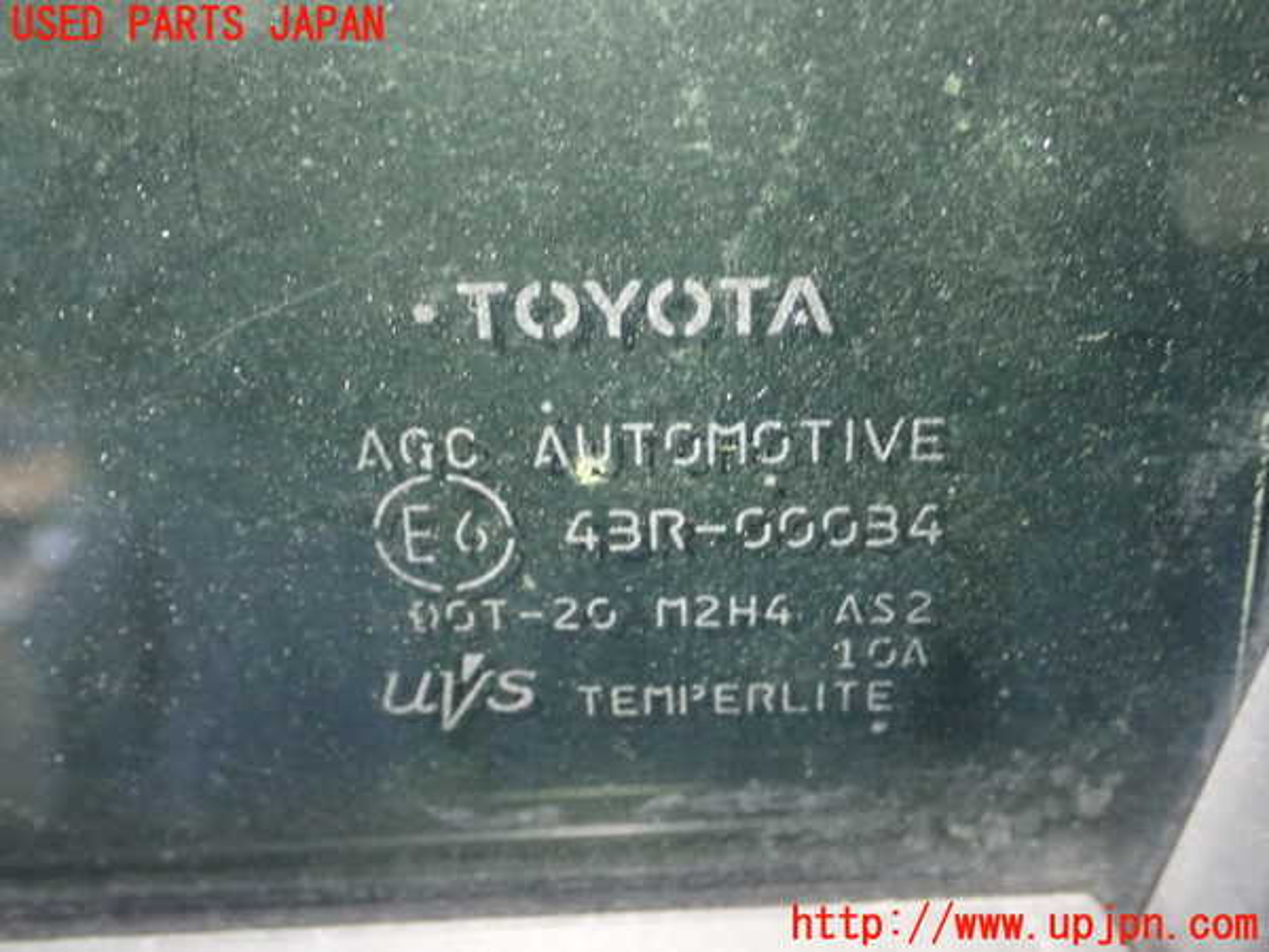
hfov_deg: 38.9
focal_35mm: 49
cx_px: 634
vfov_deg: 29.7
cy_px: 476
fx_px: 1796
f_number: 3.2
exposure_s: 1/13
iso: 1250
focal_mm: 8.99
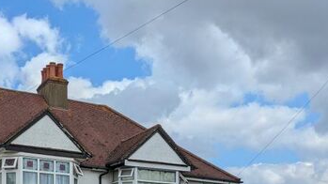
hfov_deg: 35.1
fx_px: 513
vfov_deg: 18.9
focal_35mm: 59
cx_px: 106
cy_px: 239
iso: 67
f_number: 1.8
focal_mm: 4.44
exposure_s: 1/3356
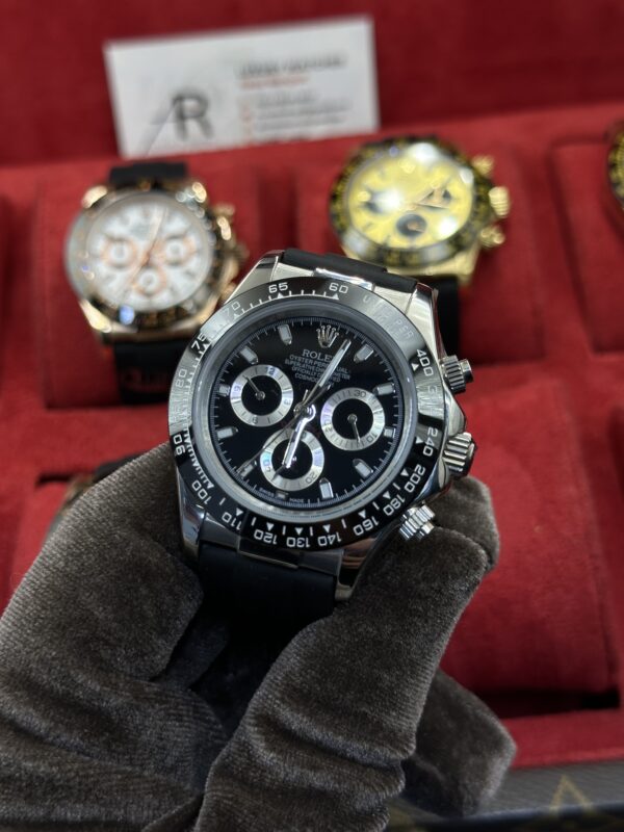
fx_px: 1154
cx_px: 312
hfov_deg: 30.3
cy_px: 416
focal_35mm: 48
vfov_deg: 39.7
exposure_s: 1/704
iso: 64
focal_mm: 6.86
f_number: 1.78
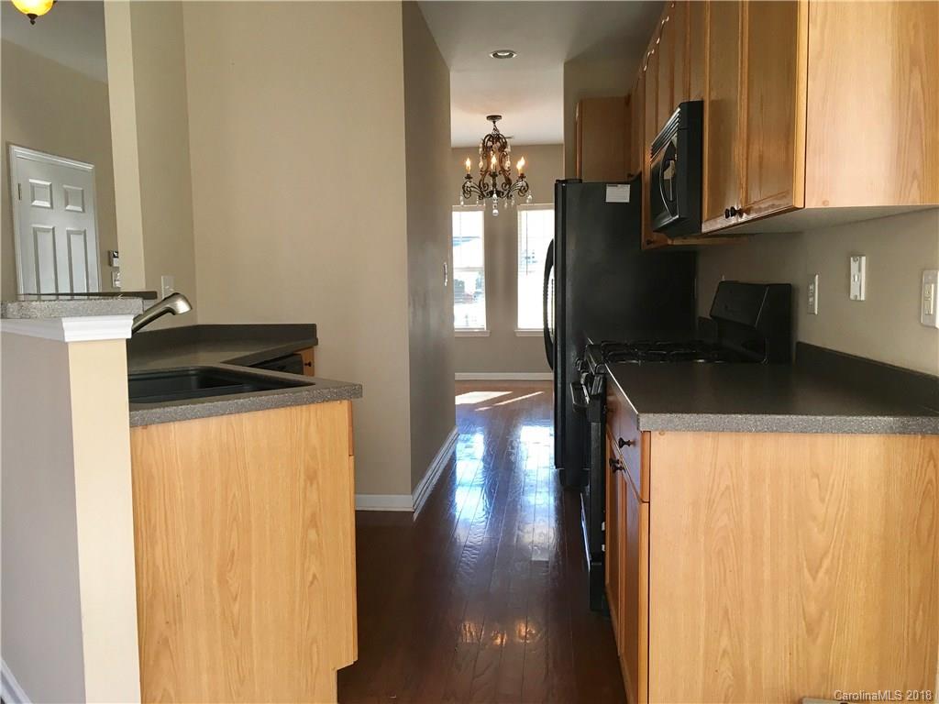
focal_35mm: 29
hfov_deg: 61.7
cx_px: 470
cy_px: 352
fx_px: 787
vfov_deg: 48.2
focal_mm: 4.15
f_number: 2.2
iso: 25
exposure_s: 1/30
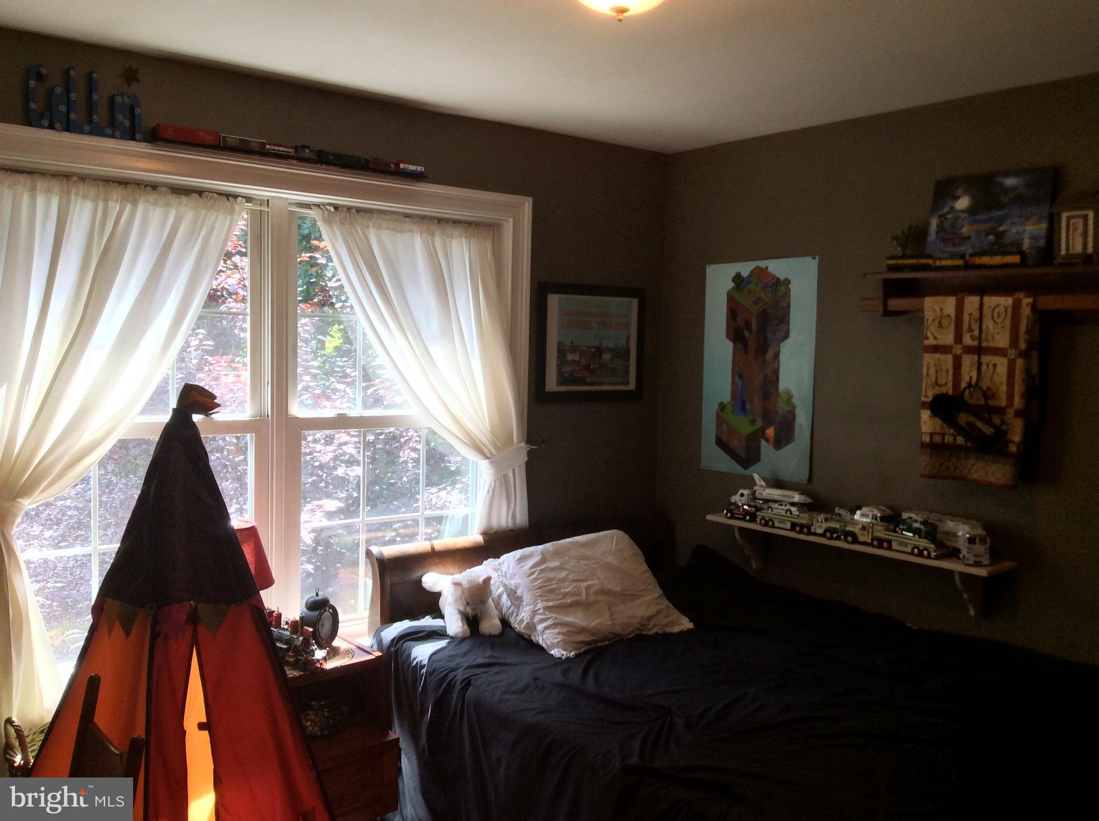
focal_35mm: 32
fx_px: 1014
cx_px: 550
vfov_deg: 44.0
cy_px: 410
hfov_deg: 56.9
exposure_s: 1/30
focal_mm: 3.3
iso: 32
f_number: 2.4
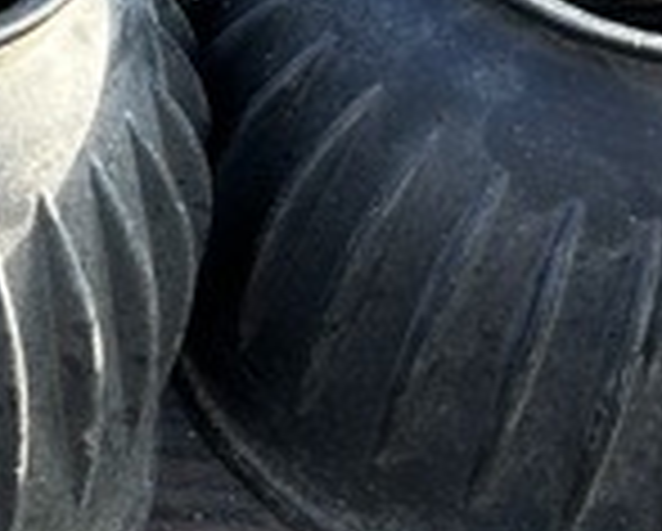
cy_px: -16
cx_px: -567
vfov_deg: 9.9
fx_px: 3041
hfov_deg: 11.4
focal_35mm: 155
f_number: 1.5
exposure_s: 1/250
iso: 40
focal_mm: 5.7
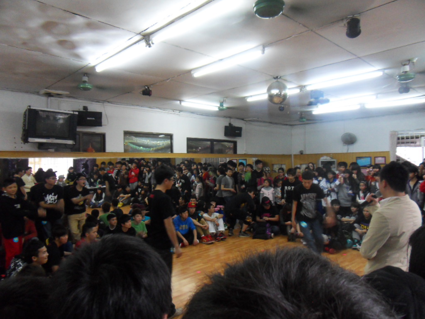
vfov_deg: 56.8
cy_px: 160
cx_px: 212
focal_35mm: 24
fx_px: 295
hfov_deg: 71.6
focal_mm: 4.2
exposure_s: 1/30
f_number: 3.3
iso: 400
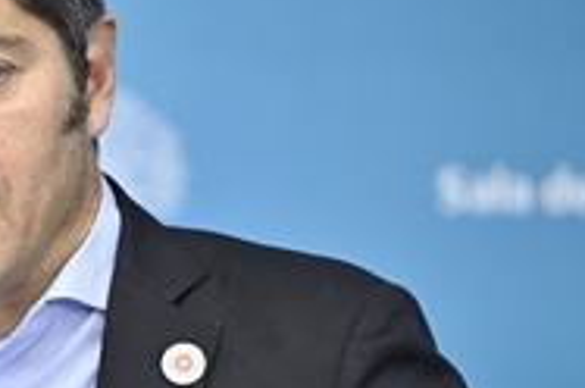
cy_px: 289
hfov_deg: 4.1
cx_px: 25
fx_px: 8176
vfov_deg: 2.7
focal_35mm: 504
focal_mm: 200
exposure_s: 1/320
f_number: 3.2
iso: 3200
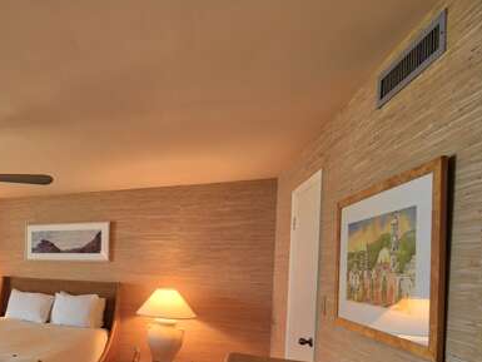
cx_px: 10
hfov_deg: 57.6
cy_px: 271
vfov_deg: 56.1
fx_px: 320
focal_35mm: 23
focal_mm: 12
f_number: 7.1
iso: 1250
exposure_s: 1/60
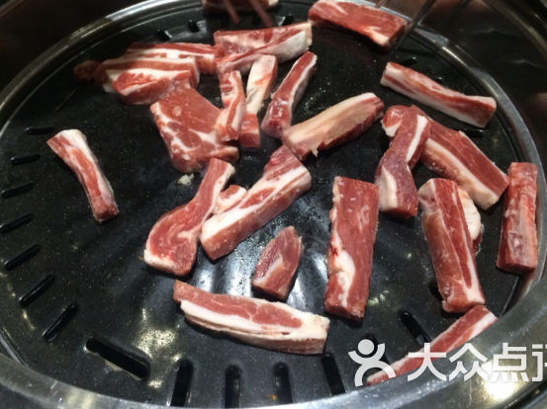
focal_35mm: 38
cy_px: 155
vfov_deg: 37.5
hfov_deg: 49.0
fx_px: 600
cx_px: 250
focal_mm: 4.12
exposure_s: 1/30
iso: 200
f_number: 2.2
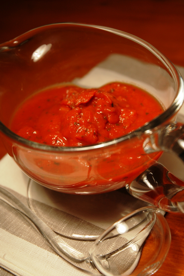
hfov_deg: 19.7
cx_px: 92
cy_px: 138
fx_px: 530
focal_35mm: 69
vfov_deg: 29.3
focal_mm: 46
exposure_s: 1/50
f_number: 4.5
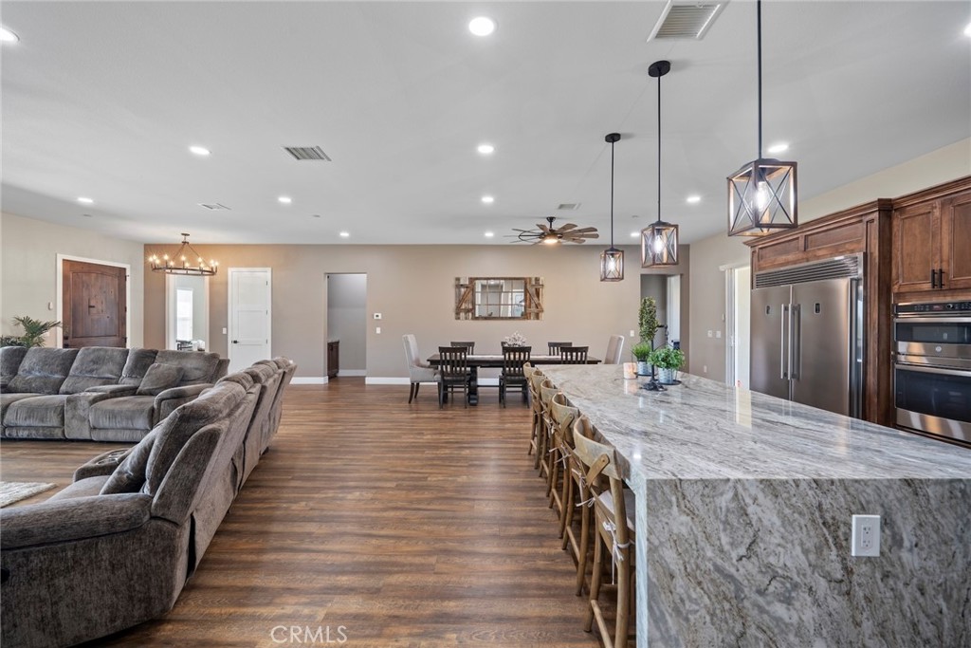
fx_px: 378
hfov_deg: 104.2
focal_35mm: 14
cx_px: 486
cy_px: 324
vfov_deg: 81.2
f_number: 9
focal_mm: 14
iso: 100
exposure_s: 1/10
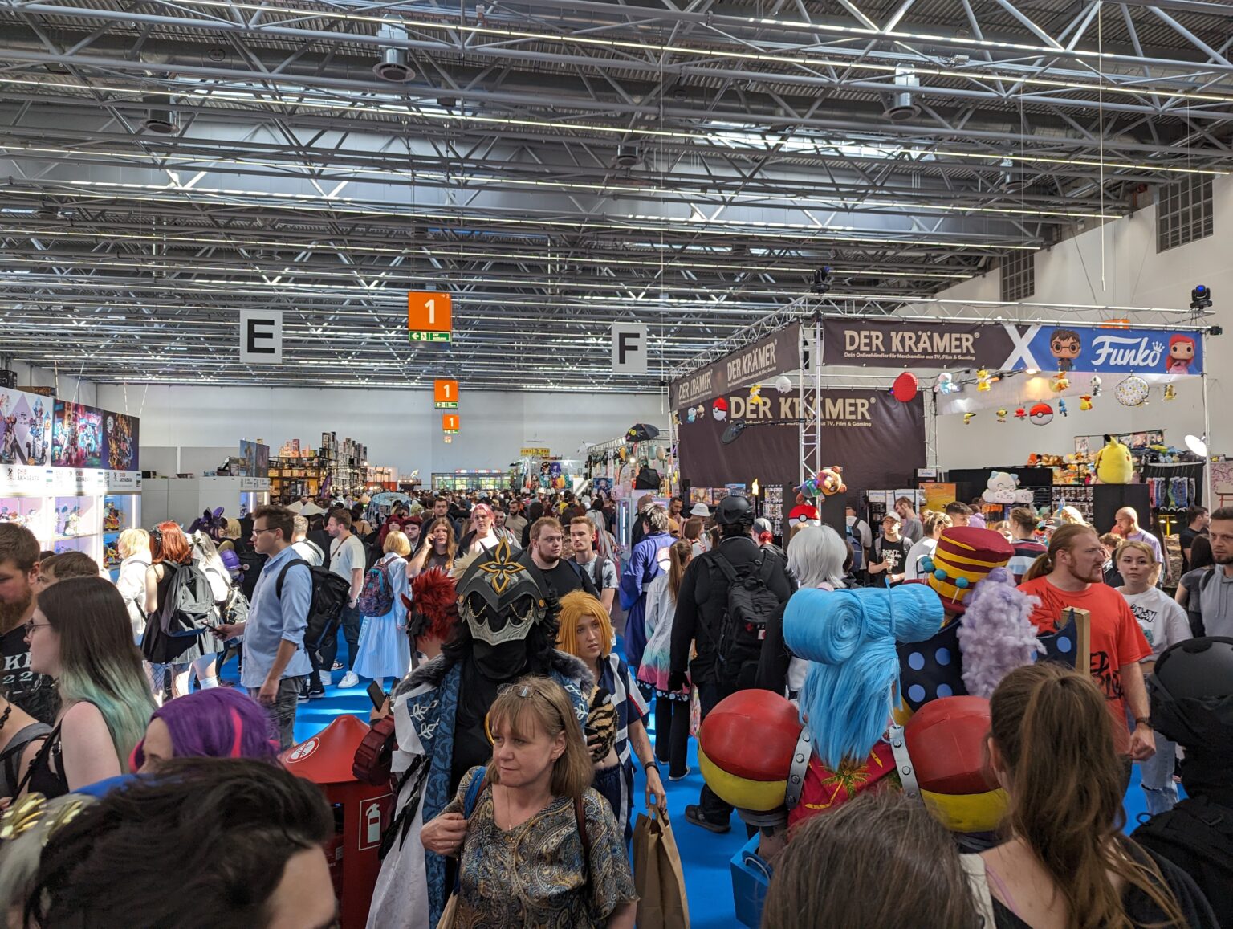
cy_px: 464
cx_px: 616
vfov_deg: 56.9
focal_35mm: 24
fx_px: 856
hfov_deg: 71.5
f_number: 1.85
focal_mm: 6.81
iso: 46
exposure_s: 1/100
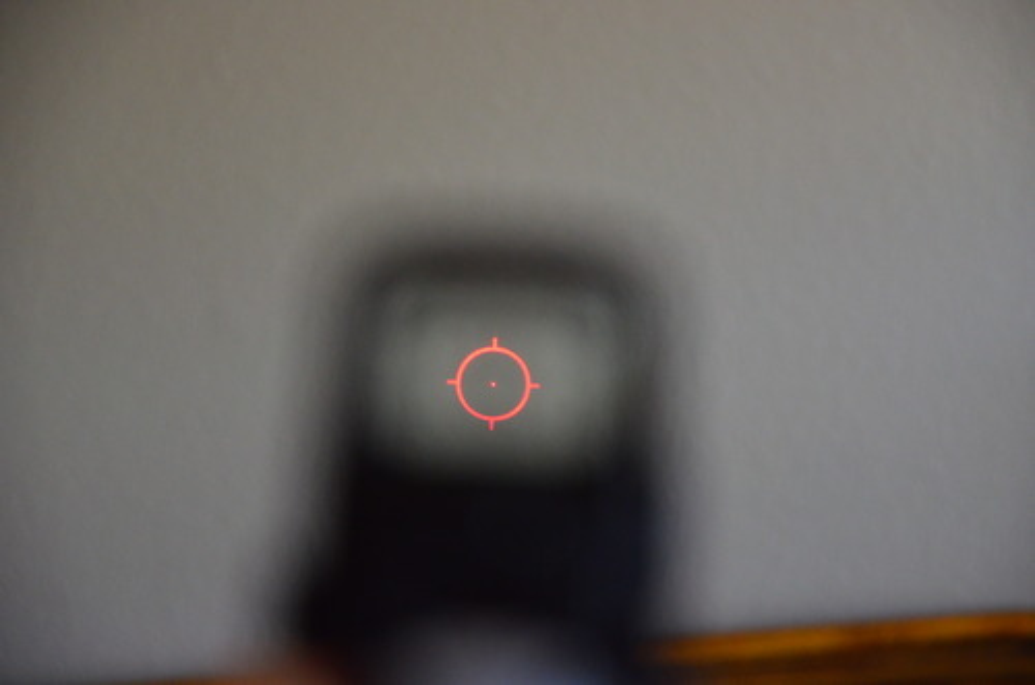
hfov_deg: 16.1
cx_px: 518
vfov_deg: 10.7
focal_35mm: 128
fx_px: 3657
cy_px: 342
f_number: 5.6
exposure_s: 1/80
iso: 1100
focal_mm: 85
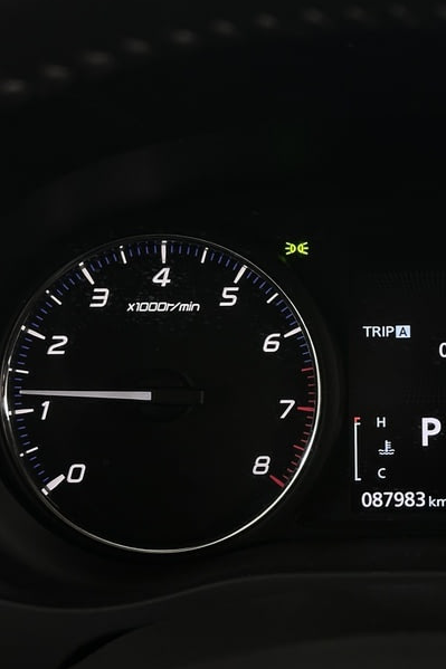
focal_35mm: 75
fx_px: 1394
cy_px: 370
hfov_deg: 17.8
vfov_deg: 27.0
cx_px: 431
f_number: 1.78
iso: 200
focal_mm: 6.86
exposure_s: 1/33
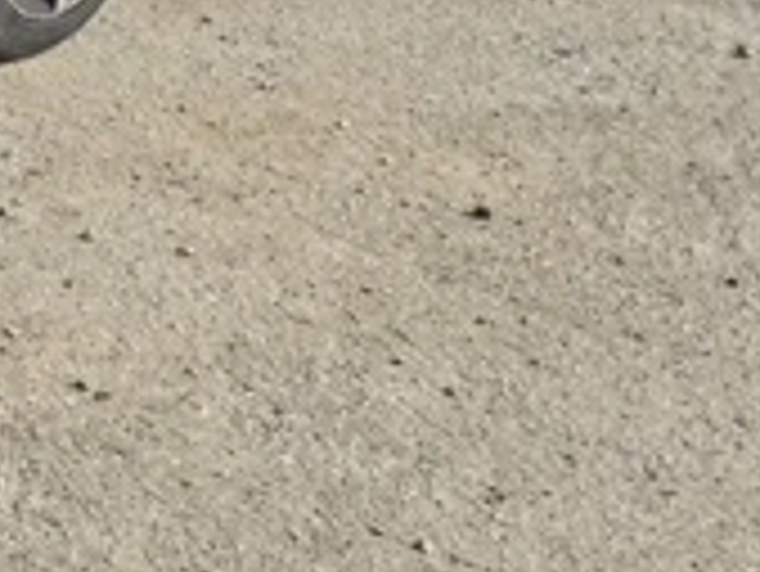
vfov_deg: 10.8
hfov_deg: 10.6
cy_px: -45
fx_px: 2988
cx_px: -1466
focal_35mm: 136
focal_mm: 6.3
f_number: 1.7
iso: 12
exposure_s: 1/593
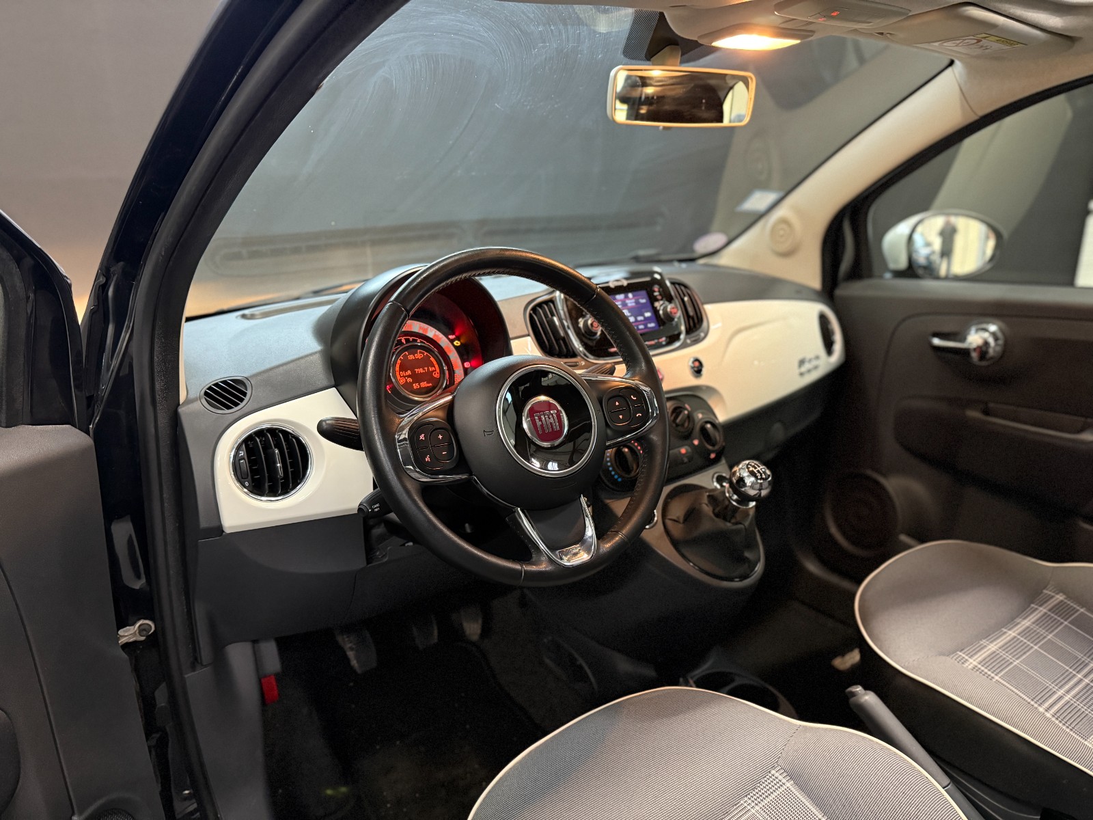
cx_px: 546
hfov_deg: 71.6
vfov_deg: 56.8
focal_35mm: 24
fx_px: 758
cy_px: 410
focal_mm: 6.76
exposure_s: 1/33
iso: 1000
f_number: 1.78
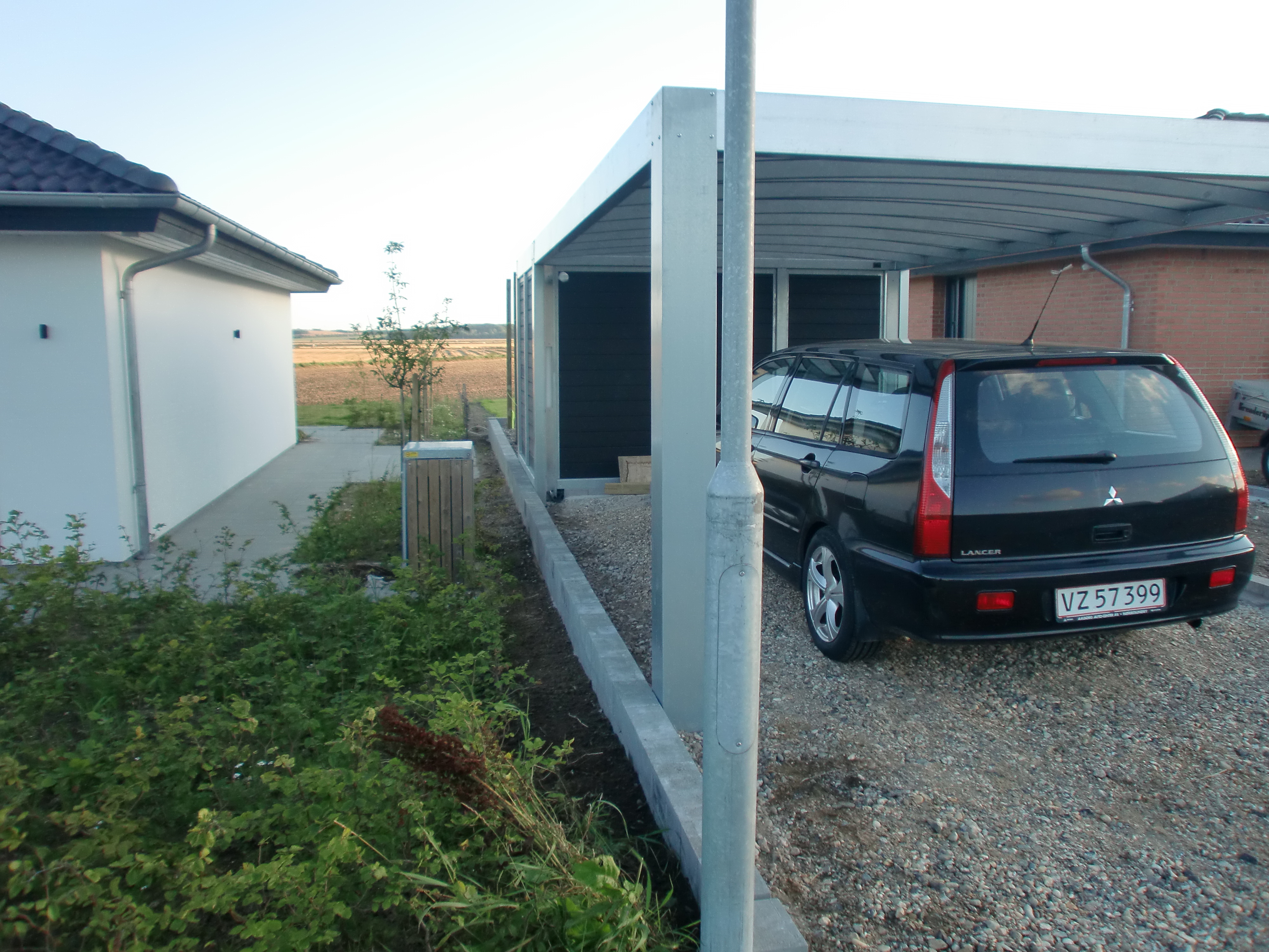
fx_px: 953
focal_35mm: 26
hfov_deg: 67.3
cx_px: 634
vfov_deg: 53.1
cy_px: 476
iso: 64
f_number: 2.6
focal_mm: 4.65
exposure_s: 1/320
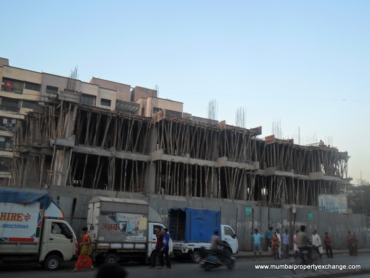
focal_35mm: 32
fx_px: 342
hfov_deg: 56.8
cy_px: 139
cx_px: 185
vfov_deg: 44.2
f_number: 3.7
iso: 100
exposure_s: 1/30
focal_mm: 5.7
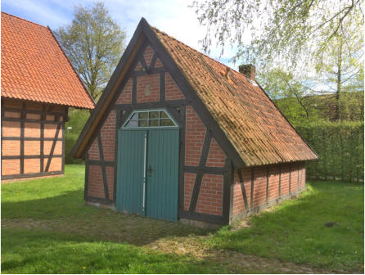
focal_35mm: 29
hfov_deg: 61.6
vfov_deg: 48.4
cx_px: 182
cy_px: 138
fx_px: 306
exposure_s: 1/1026
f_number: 2.2
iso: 32
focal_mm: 4.15
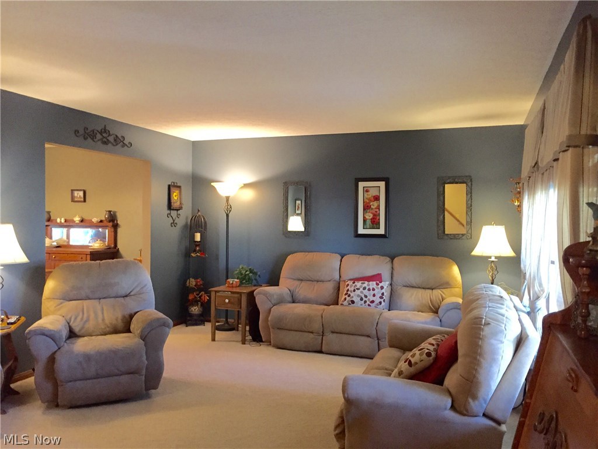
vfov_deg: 48.2
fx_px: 501
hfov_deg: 61.7
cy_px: 224
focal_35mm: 29
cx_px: 299
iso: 250
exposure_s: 1/30
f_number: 2.2
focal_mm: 4.15
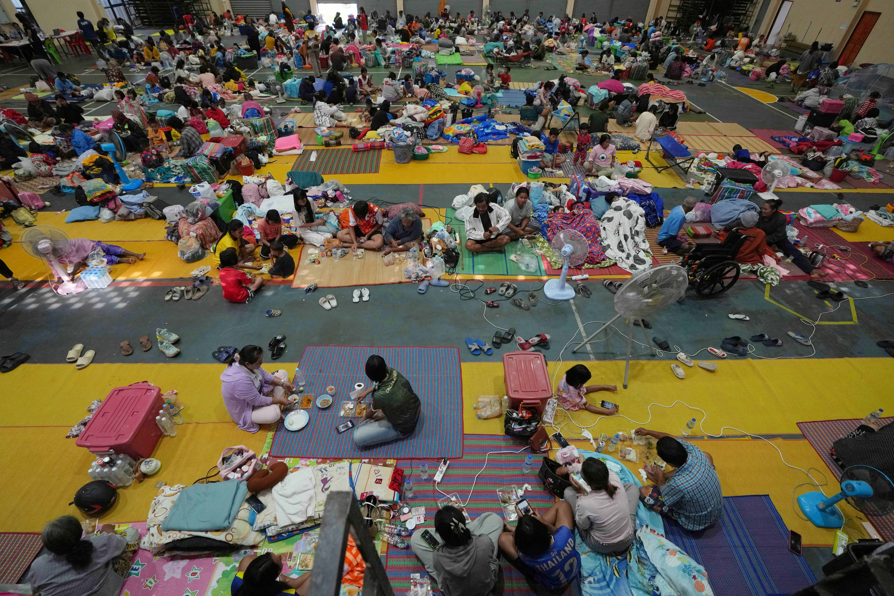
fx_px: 397
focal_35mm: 16
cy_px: 298
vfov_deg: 73.7
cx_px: 447
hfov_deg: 96.7
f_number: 4
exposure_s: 1/400
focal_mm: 16
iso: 2000
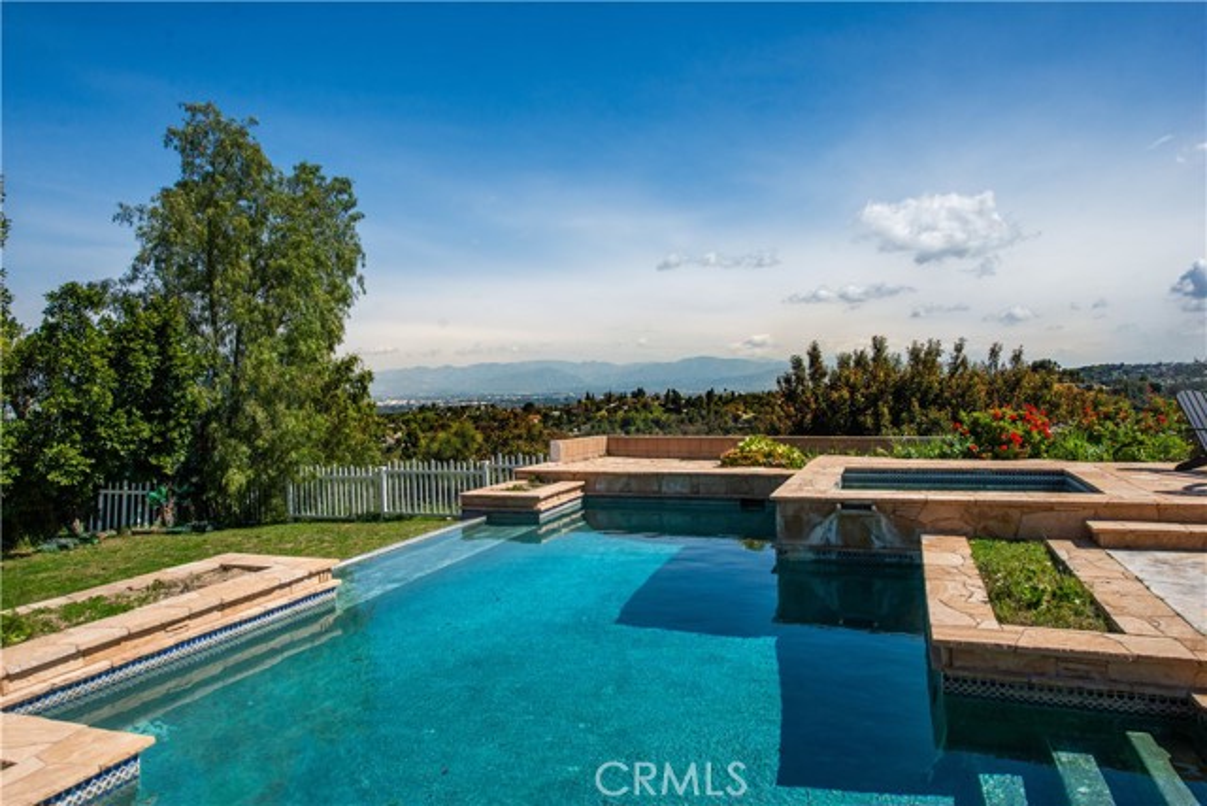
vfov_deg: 53.2
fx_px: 805
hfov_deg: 73.7
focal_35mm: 24
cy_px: 403
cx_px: 604
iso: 400
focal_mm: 24
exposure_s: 1/1600
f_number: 9
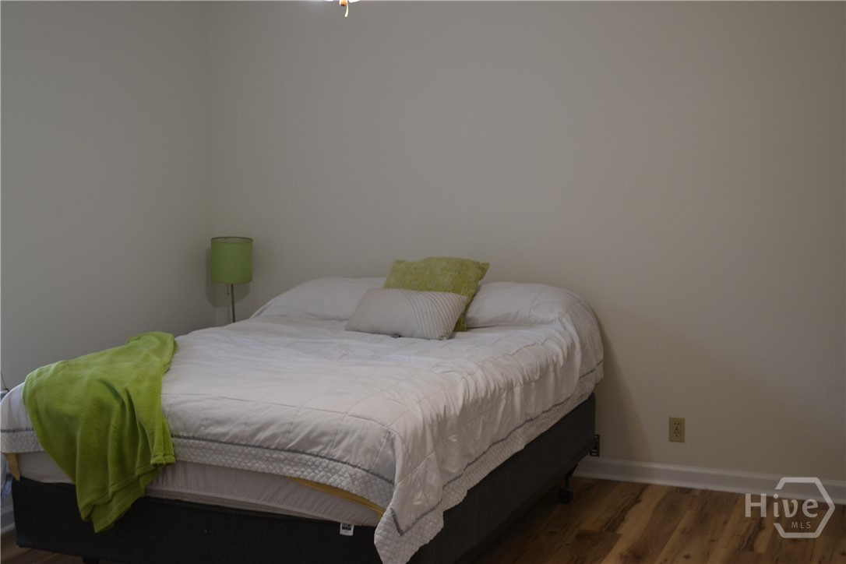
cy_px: 282
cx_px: 423
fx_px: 1128
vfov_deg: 28.1
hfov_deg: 41.1
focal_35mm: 48
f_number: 4.8
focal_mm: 32
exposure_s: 1/60
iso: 560
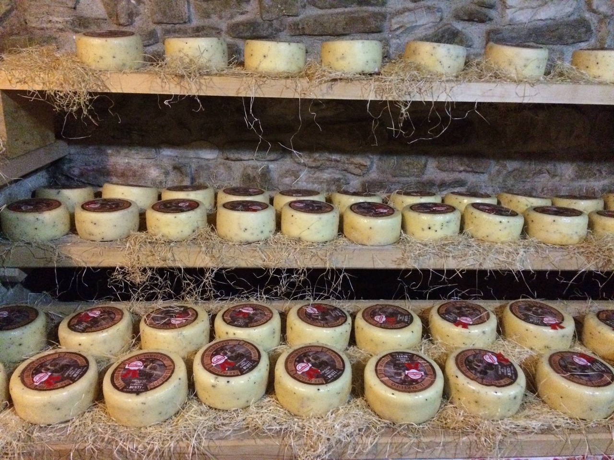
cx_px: 307
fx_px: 514
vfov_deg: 48.2
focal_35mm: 29
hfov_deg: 61.7
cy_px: 230
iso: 800
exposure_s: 1/17
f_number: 2.2
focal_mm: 4.15
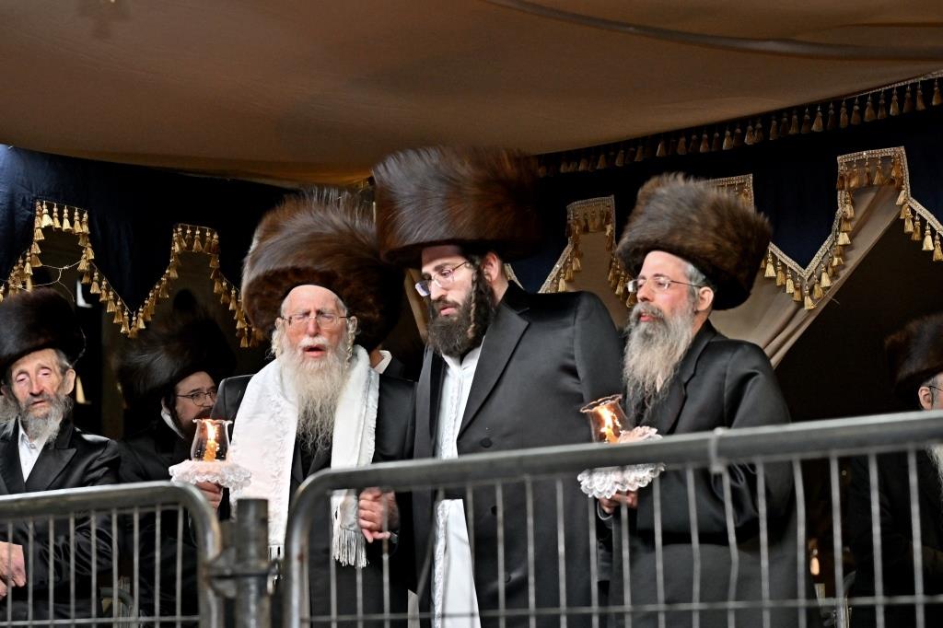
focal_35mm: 88
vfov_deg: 15.5
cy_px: 314
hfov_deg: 23.1
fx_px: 2304
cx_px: 472
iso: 800
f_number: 4
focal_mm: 59
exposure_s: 1/160
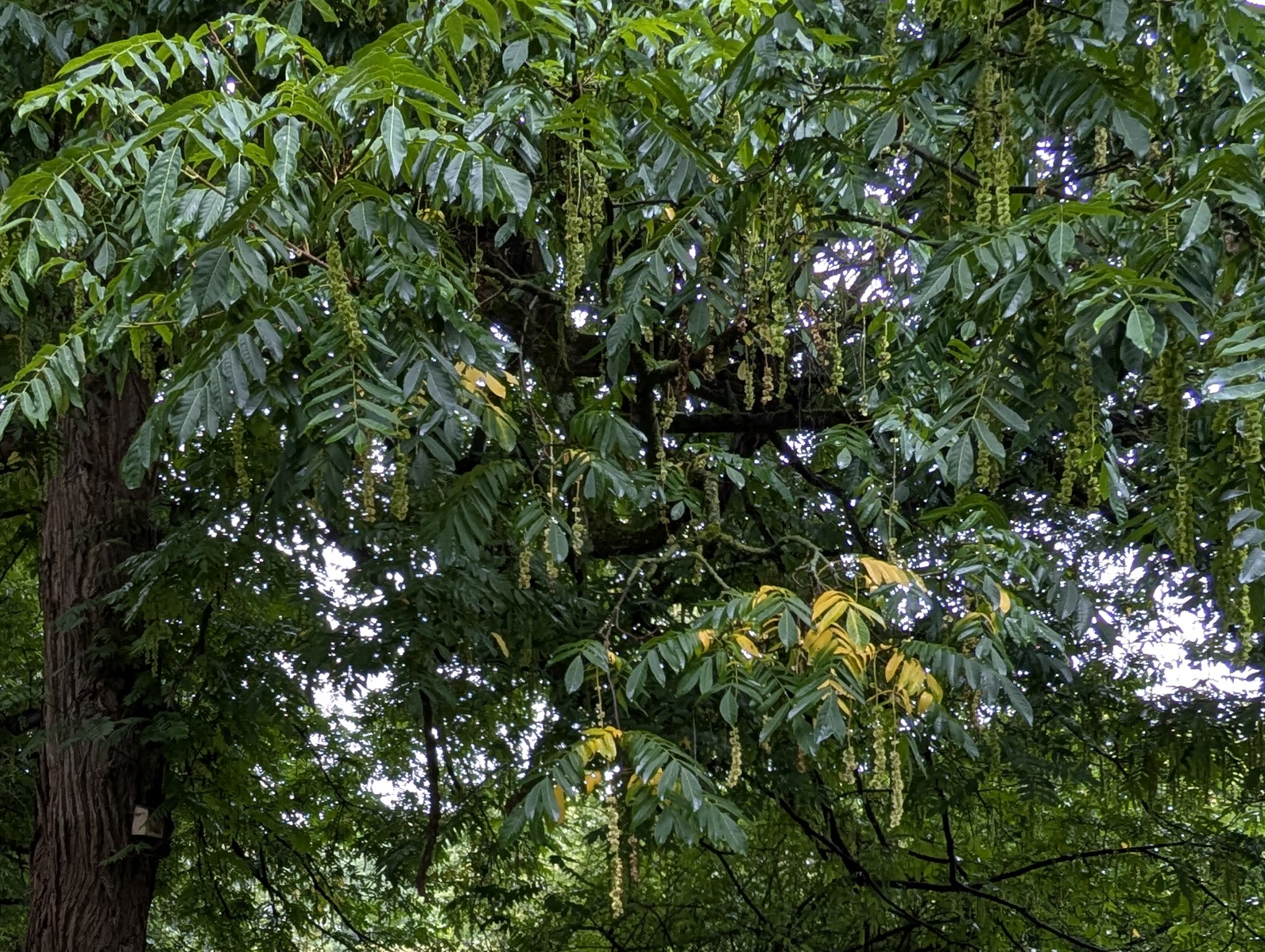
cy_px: 967
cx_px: 259
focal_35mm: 41
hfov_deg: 43.6
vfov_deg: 32.2
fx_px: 1501
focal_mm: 2.35
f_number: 2.2
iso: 47
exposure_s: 1/40.6
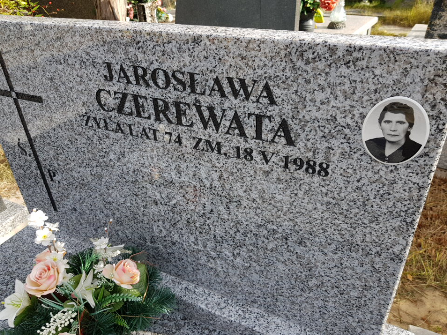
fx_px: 336
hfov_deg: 67.3
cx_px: 224
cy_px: 168
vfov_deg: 53.1
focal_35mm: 26
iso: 40
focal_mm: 4.2
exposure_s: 1/758
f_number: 1.7
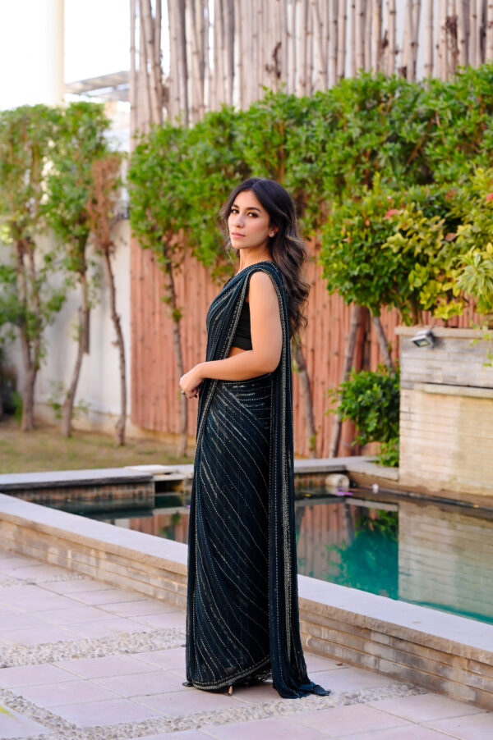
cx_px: 246
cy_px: 370
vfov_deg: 23.9
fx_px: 1749
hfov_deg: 16.0
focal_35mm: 85
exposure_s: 1/250
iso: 200
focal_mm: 85
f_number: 4.5
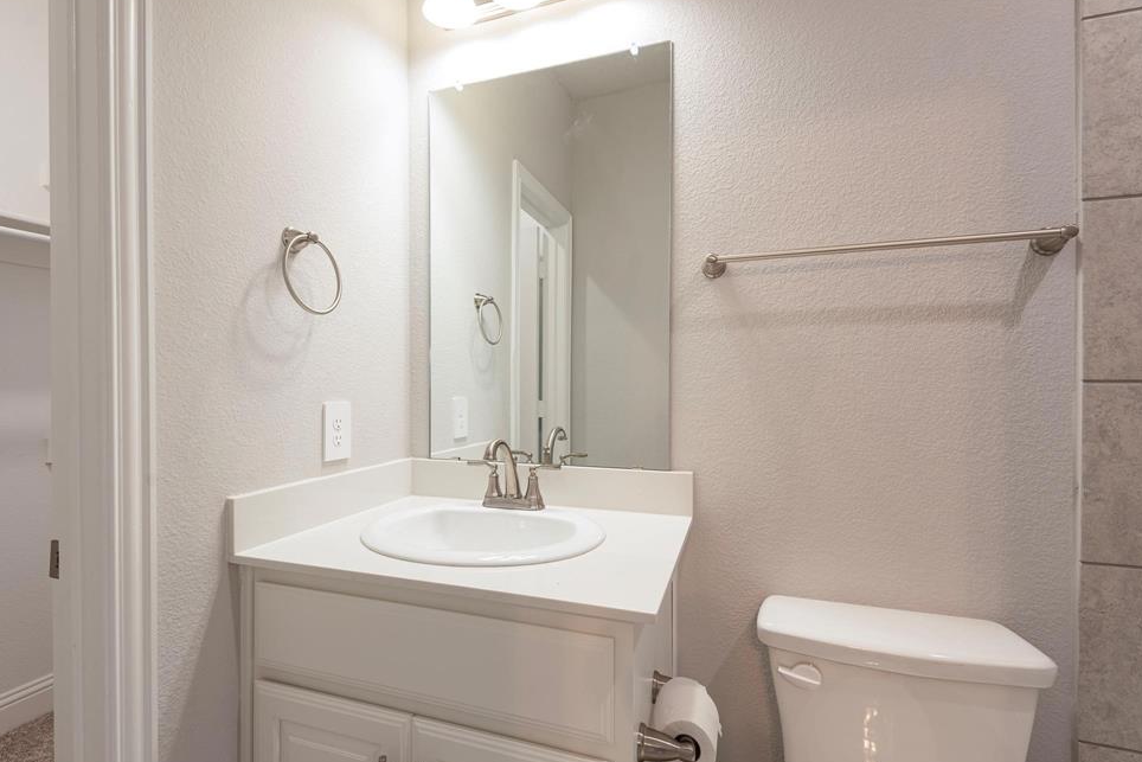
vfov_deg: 70.5
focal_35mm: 17
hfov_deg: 93.2
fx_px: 539
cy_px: 388
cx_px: 550
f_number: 7.1
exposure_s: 1/5
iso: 100
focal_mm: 16
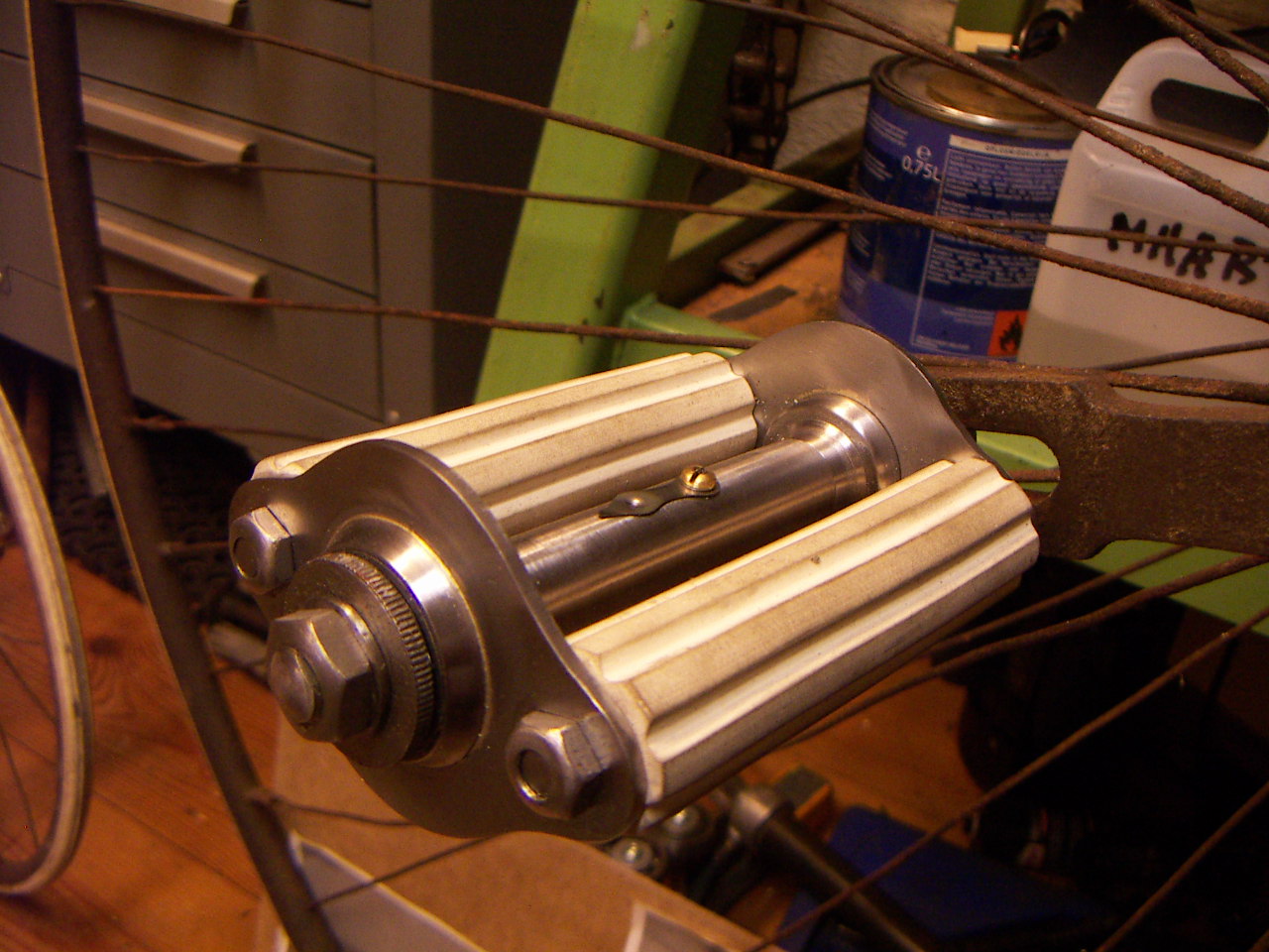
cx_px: 634
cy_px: 476
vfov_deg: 39.7
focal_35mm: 36
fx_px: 1320
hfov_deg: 51.4
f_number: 2.8
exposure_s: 1/50
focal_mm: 4.7
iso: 125
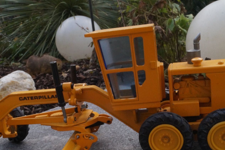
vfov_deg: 25.8
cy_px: 102
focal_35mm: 52
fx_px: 325
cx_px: 115
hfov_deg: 38.2
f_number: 22
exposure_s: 1/60
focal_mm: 22
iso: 1600
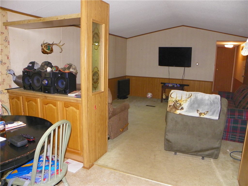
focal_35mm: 26
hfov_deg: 67.3
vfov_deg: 53.1
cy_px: 93
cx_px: 124
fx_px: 186
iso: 200
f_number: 2.8
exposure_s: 1/30
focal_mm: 4.6
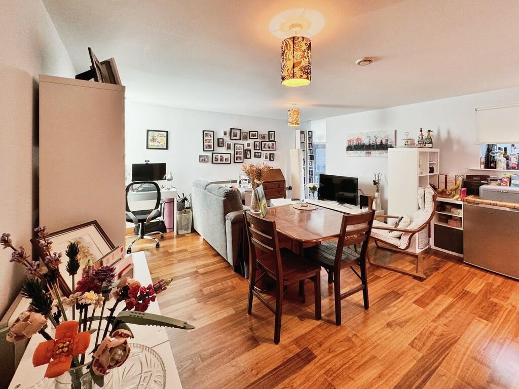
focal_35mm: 14
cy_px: 194
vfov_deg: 85.7
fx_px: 210
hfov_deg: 102.1
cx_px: 260
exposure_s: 1/50
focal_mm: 2.22
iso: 160
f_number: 2.2
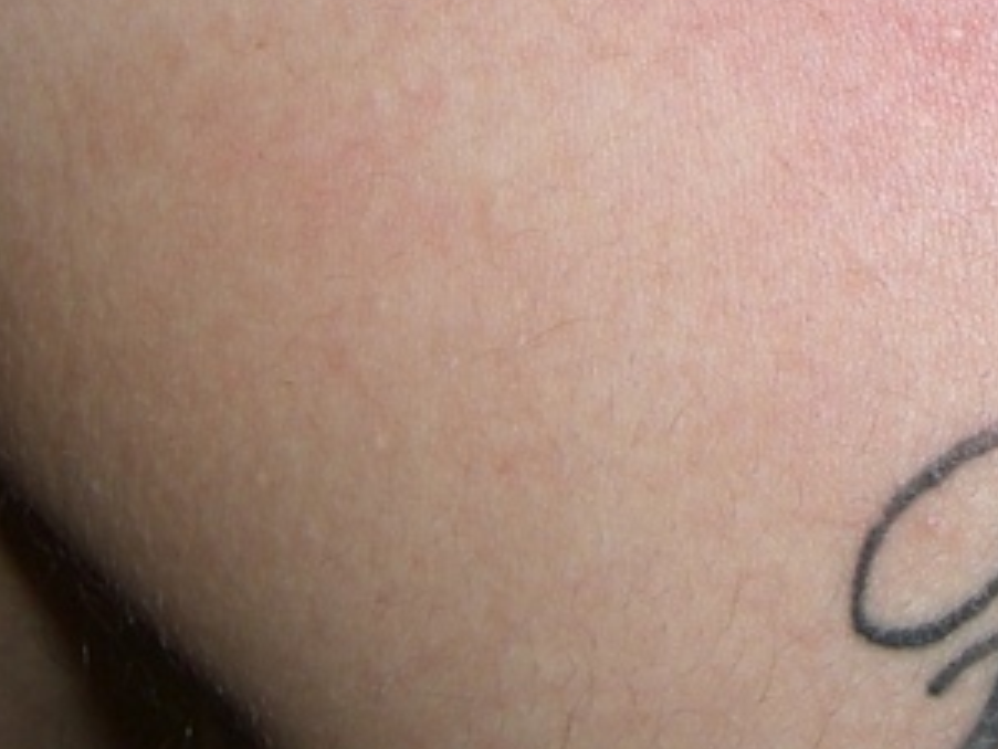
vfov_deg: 11.8
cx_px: 1097
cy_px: -292
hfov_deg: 15.8
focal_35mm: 121
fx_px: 3490
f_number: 2.7
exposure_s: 1/60
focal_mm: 6.2
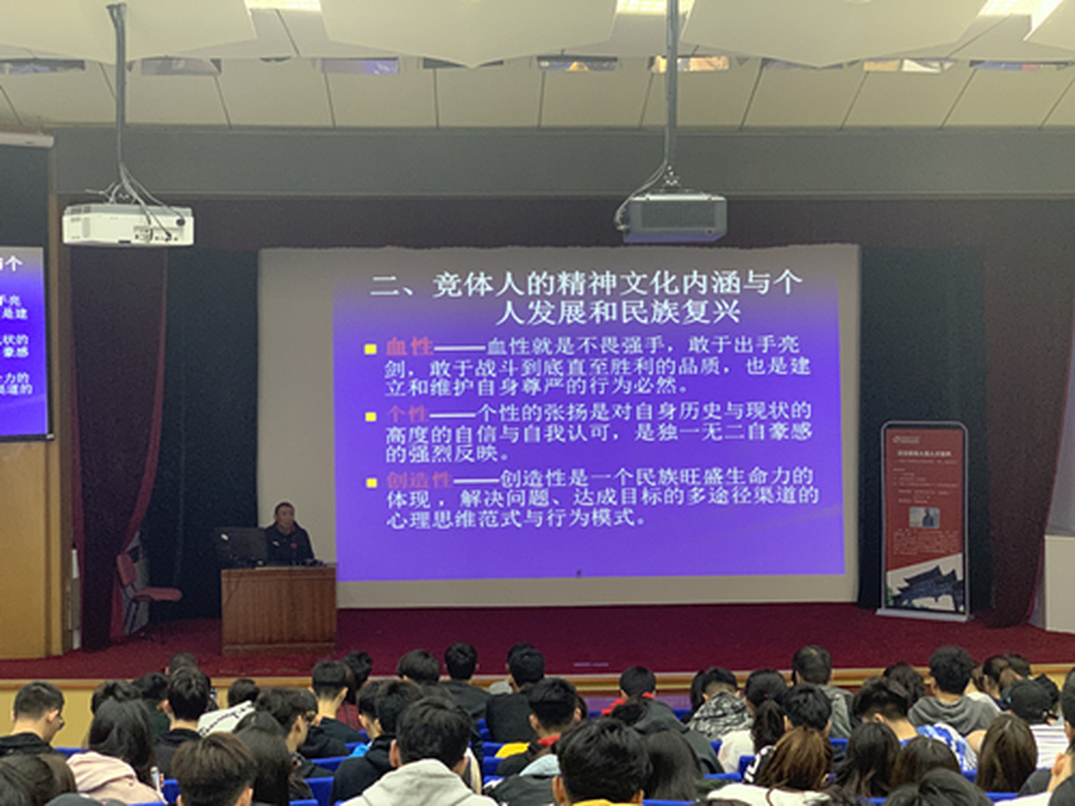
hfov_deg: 36.8
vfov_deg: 28.0
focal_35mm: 52
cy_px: 403
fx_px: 1615
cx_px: 538
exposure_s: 1/60
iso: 320
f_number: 2.4
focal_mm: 6
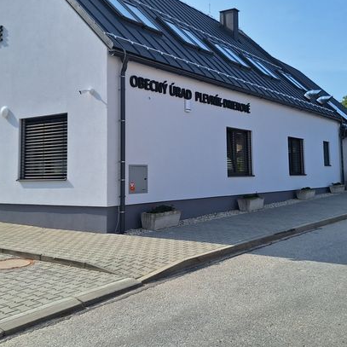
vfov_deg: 43.5
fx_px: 431
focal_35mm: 38
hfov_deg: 43.9
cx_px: 180
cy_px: 130
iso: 40
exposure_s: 1/4167
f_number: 1.8
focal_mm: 5.54
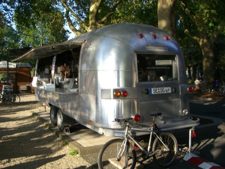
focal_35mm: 38
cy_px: 84
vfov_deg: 37.7
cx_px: 112
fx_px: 247
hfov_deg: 49.0
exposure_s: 1/160
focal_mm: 6.2
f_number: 4.3
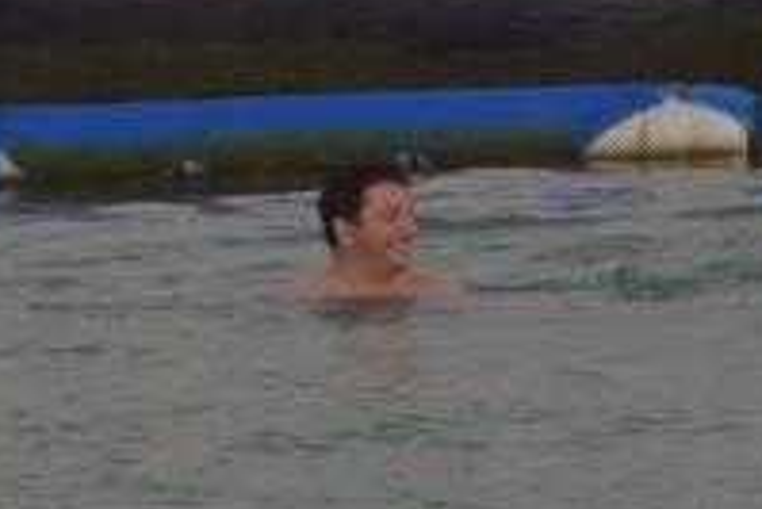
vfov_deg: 3.2
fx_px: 8993
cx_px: 387
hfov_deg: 4.9
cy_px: 272
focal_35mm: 425
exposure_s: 1/30
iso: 400
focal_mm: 55
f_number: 5.6
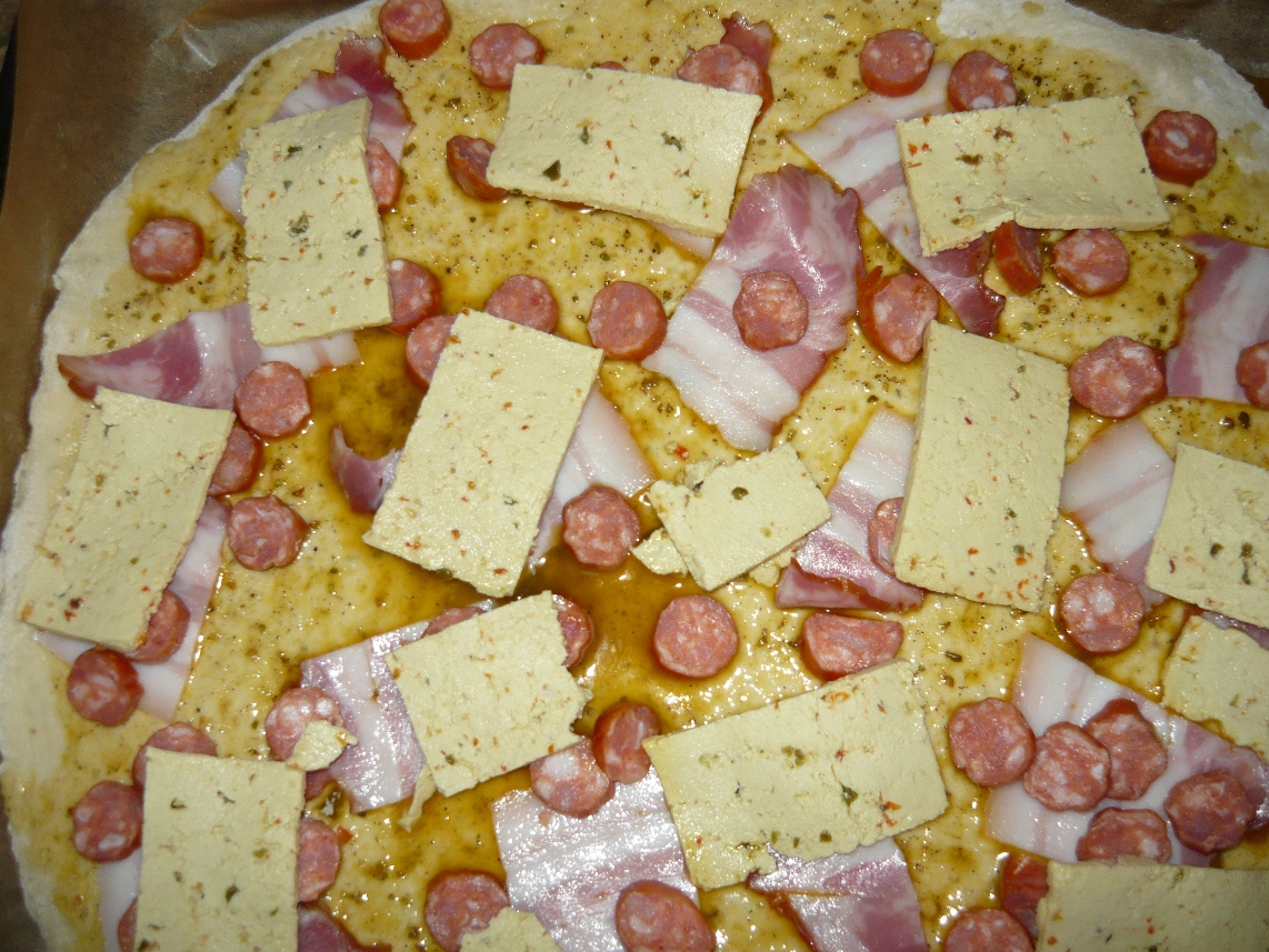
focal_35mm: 33
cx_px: 634
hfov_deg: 55.3
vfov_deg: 43.0
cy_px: 476
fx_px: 1210
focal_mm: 5.5
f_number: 2.8
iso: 100
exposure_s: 1/30
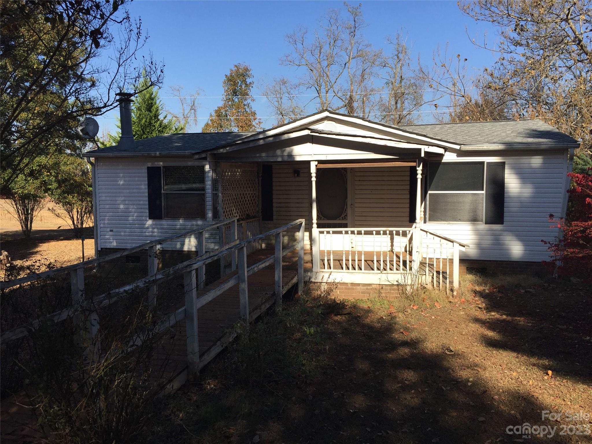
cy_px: 222
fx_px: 496
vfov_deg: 48.2
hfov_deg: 61.7
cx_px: 296
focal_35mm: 29
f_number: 2.2
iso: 32
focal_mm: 4.15
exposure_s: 1/1647
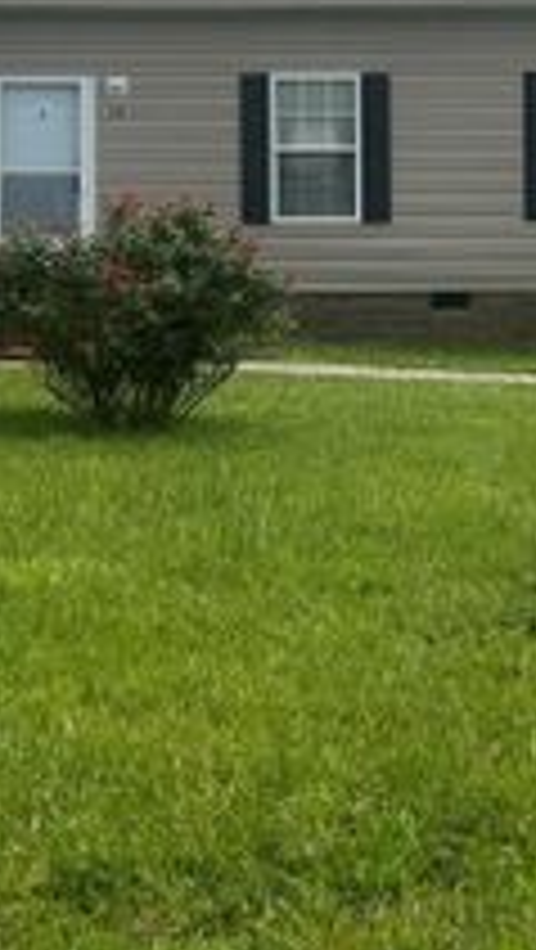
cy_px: 146
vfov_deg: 30.4
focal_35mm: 67
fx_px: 1689
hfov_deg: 17.9
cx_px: 401
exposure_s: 1/6993
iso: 50
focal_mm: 5.7
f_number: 1.5
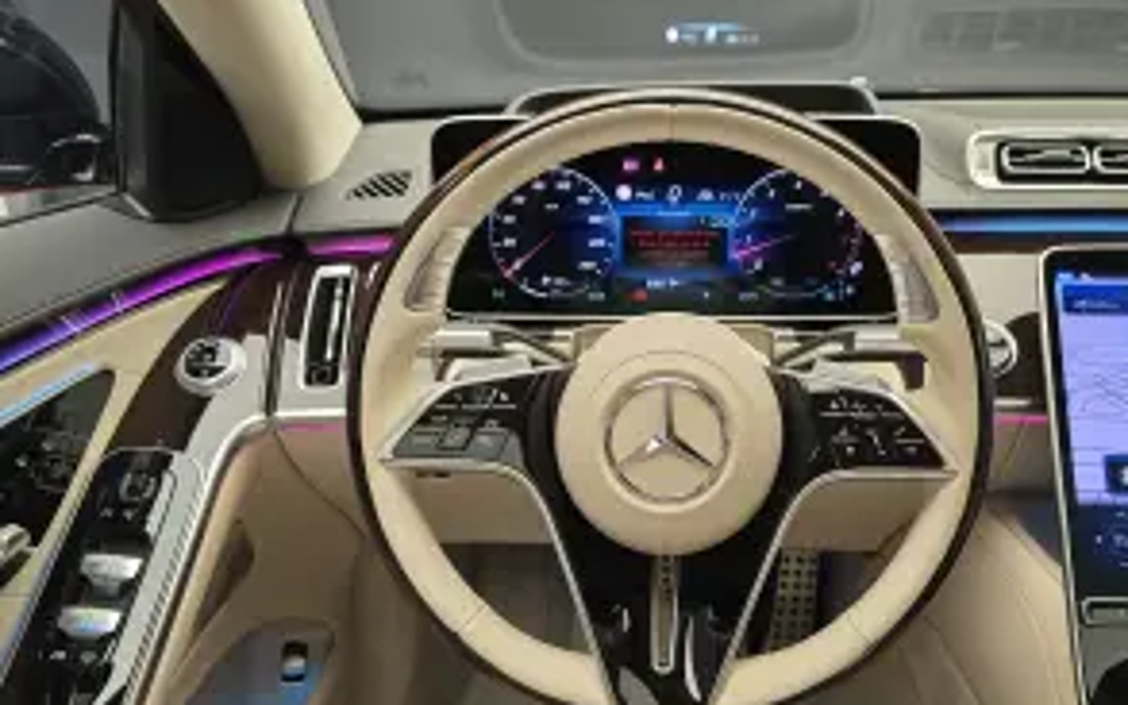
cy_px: 381
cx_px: 662
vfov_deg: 41.8
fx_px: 922
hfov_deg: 62.5
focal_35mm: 30
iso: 125
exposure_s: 1/54
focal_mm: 6.3
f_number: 1.7
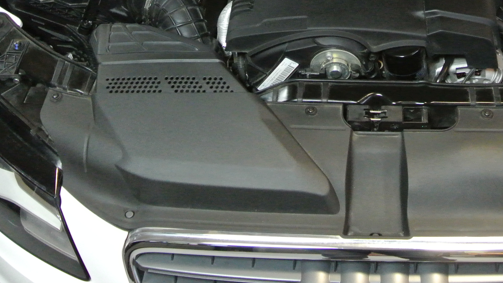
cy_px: 13
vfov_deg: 21.2
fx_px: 733
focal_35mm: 55
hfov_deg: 37.1
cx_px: 362
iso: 1400
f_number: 3.5
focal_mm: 10
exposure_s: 1/30
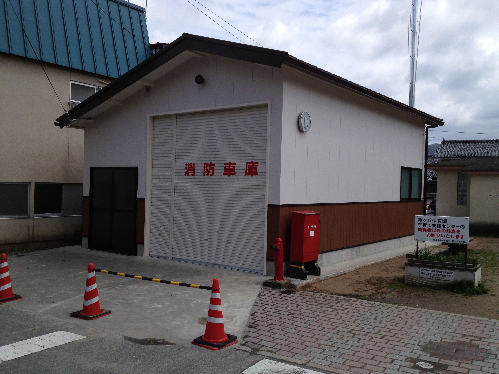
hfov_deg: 52.6
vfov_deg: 40.7
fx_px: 505
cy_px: 187
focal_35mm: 35
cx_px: 250
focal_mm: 4.28
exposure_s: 1/2632
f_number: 2.4
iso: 64
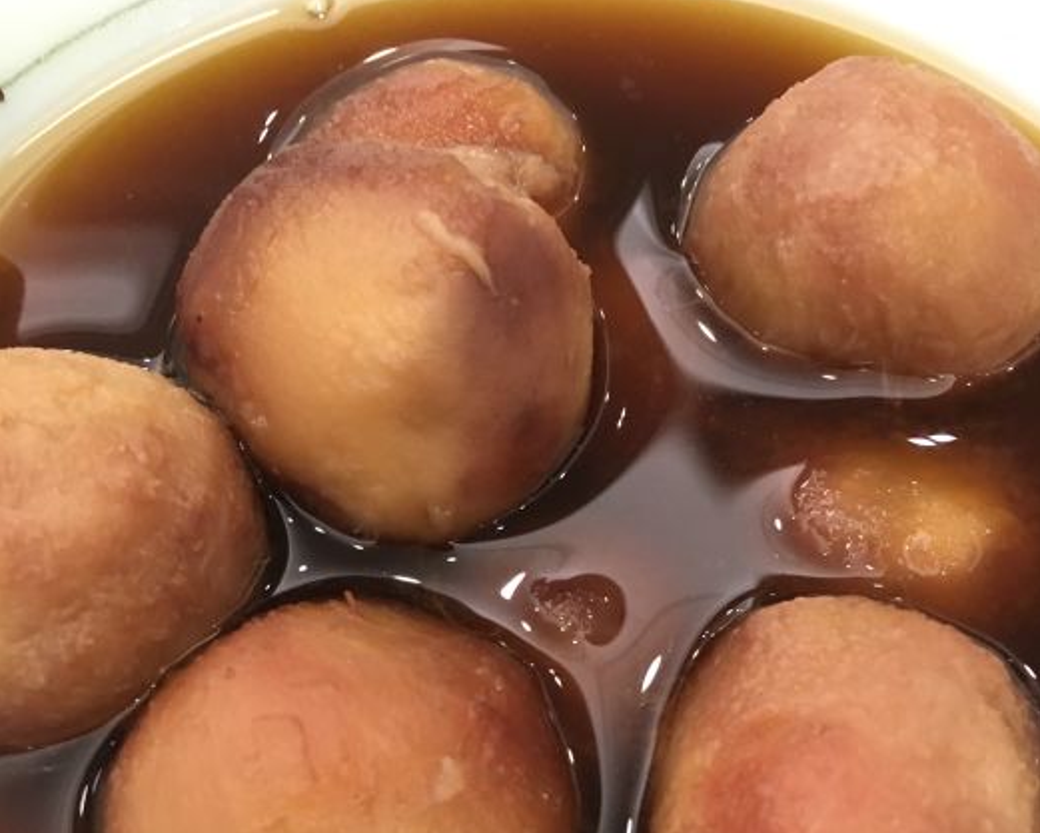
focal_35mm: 38
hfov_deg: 47.9
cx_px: 520
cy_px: 659
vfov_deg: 37.8
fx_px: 1170
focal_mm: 4.15
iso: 200
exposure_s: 1/33
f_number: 2.2
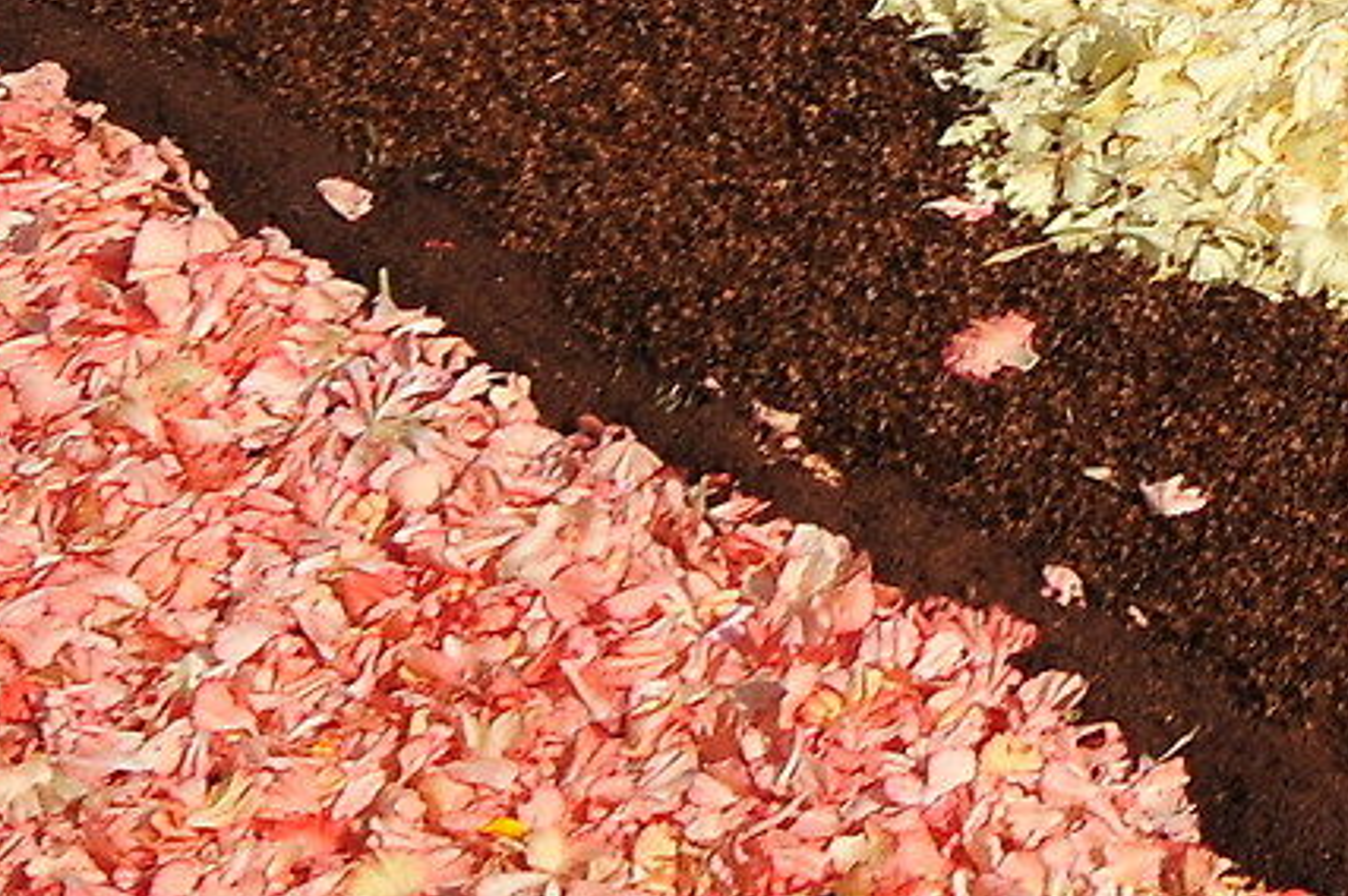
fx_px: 7251
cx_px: 2428
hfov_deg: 10.0
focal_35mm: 194
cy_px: -1101
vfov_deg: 6.8
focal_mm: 23
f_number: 11
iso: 200
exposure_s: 1/500
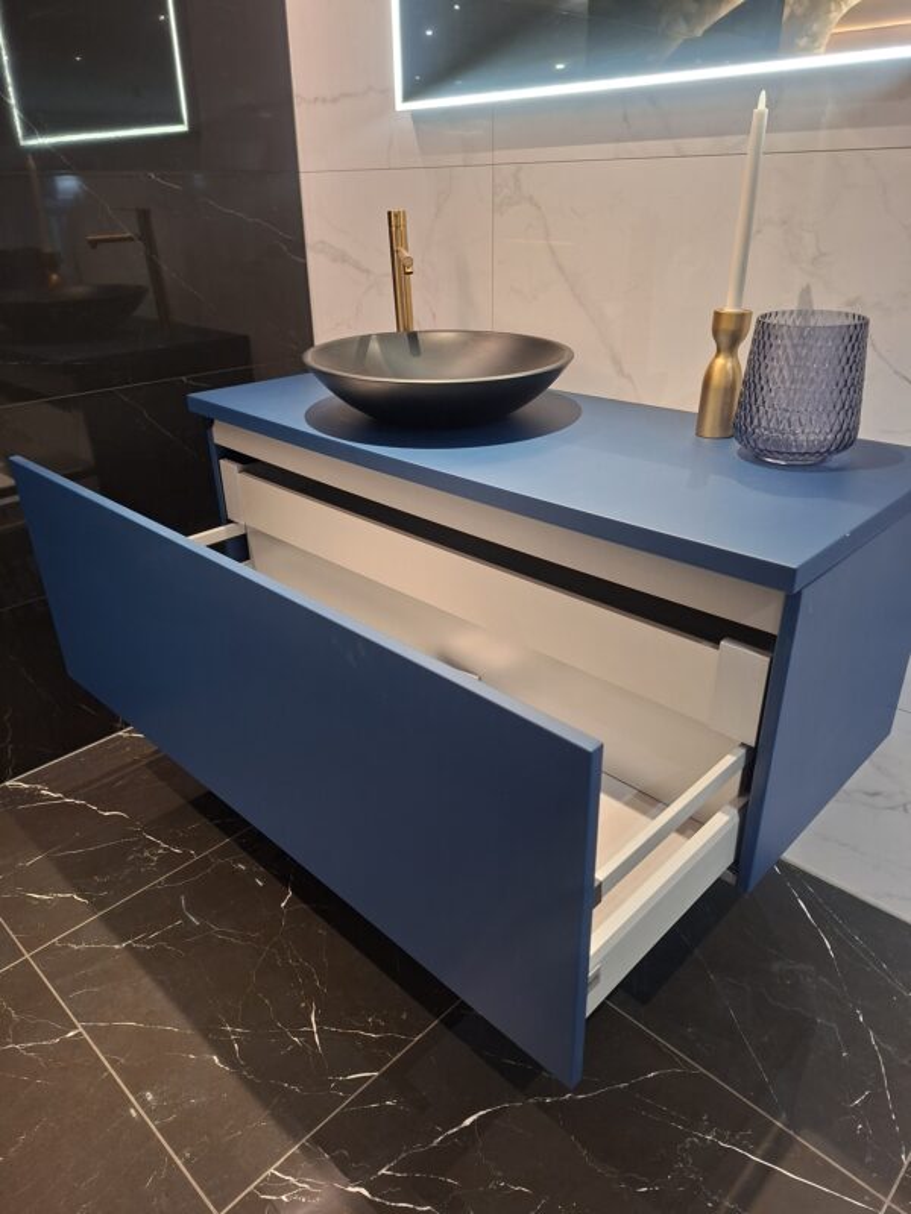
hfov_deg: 58.9
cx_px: 456
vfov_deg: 73.9
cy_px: 607
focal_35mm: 23
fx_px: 807
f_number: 1.8
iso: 320
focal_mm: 5.54
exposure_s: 1/33
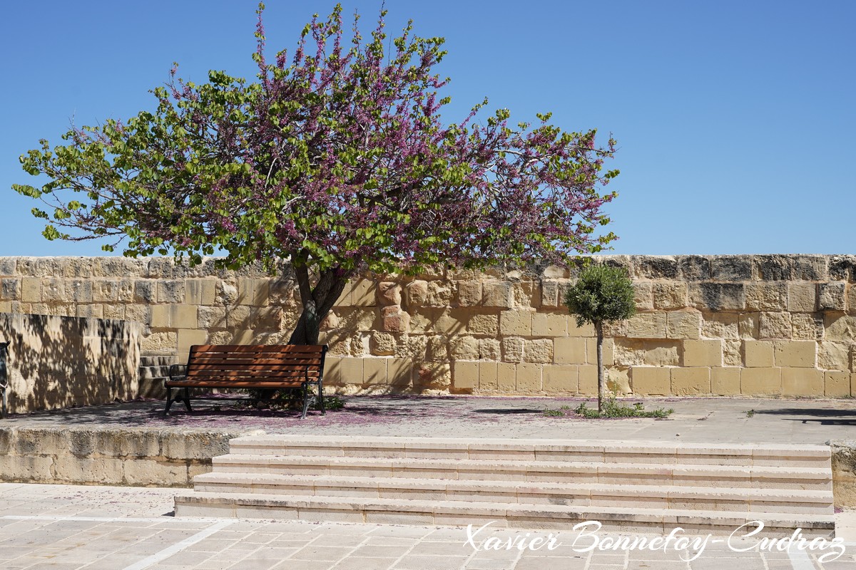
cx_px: 428
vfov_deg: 31.9
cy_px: 285
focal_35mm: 42
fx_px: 999
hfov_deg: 46.4
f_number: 7.1
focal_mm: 42
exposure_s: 1/320
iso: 100
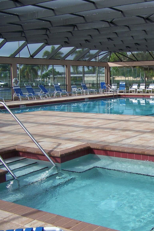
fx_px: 327
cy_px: 113
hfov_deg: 25.3
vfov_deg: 38.9
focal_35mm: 51
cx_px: 150
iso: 64
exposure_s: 1/500
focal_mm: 5.85
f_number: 2.8
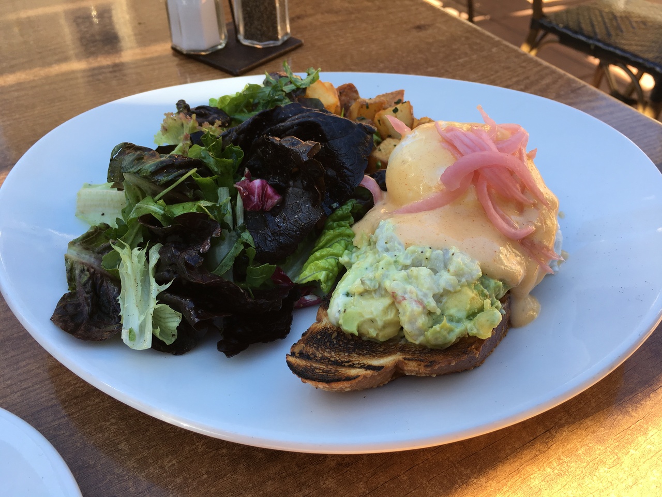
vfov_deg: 48.2
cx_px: 331
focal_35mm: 29
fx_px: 555
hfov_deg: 61.7
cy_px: 248
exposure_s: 1/209
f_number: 2.2
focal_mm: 4.15
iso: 25
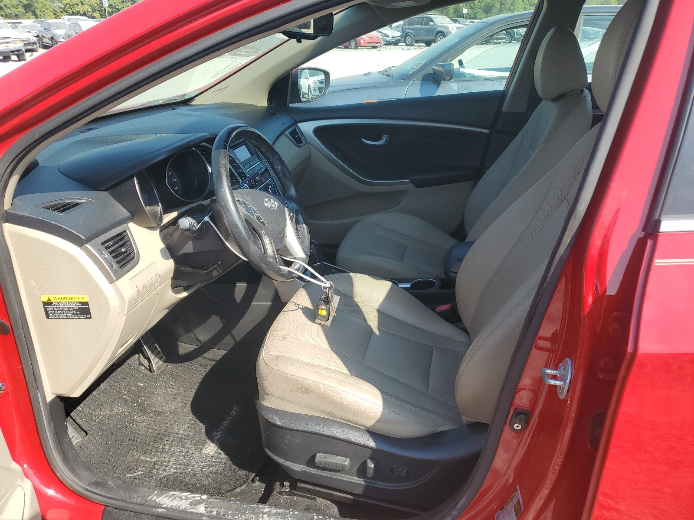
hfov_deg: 67.3
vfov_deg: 53.1
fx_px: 521
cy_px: 260
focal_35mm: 26
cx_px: 347
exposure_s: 1/1111
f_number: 1.5
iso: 50
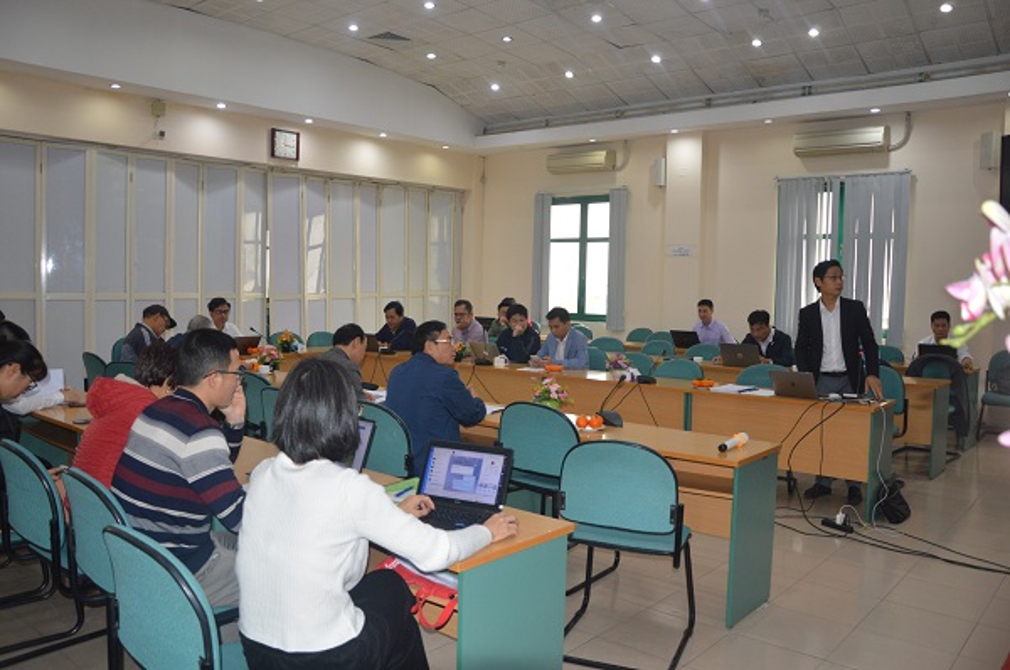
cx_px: 505
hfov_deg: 67.5
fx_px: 756
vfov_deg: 47.8
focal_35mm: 27
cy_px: 335
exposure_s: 1/60
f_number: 3.5
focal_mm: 18
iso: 450
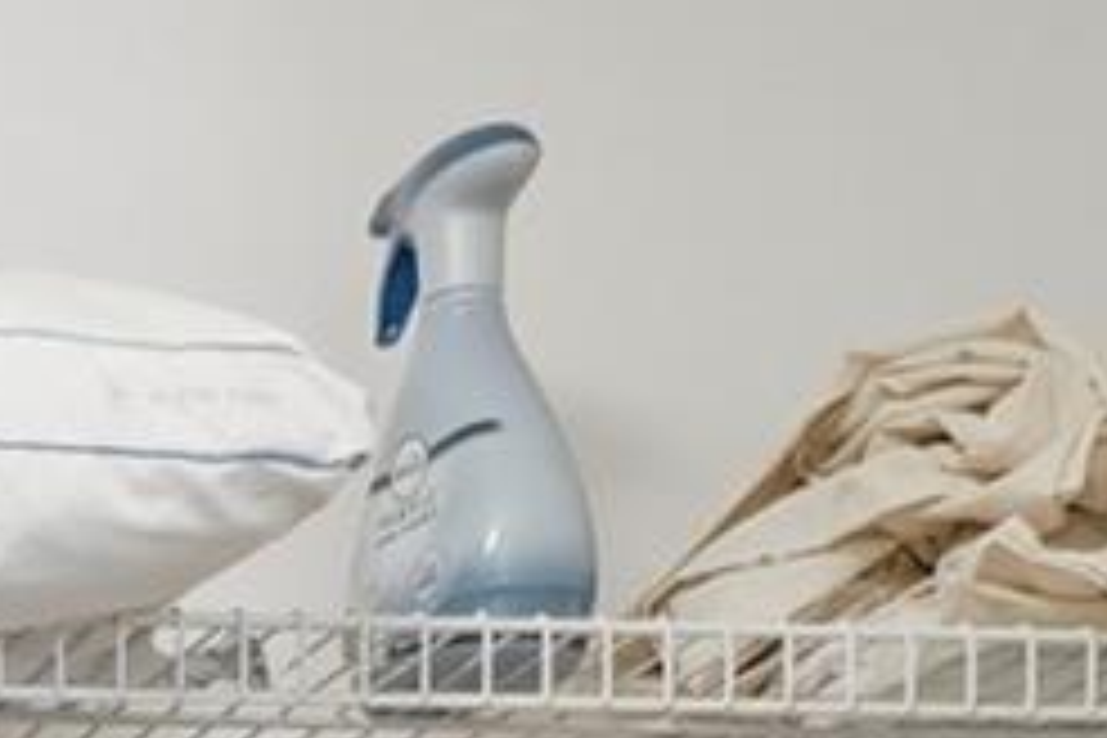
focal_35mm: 104
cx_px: -1184
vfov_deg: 11.0
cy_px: 1811
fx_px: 3198
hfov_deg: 15.3
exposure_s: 1/800
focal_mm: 16
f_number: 5
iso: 800
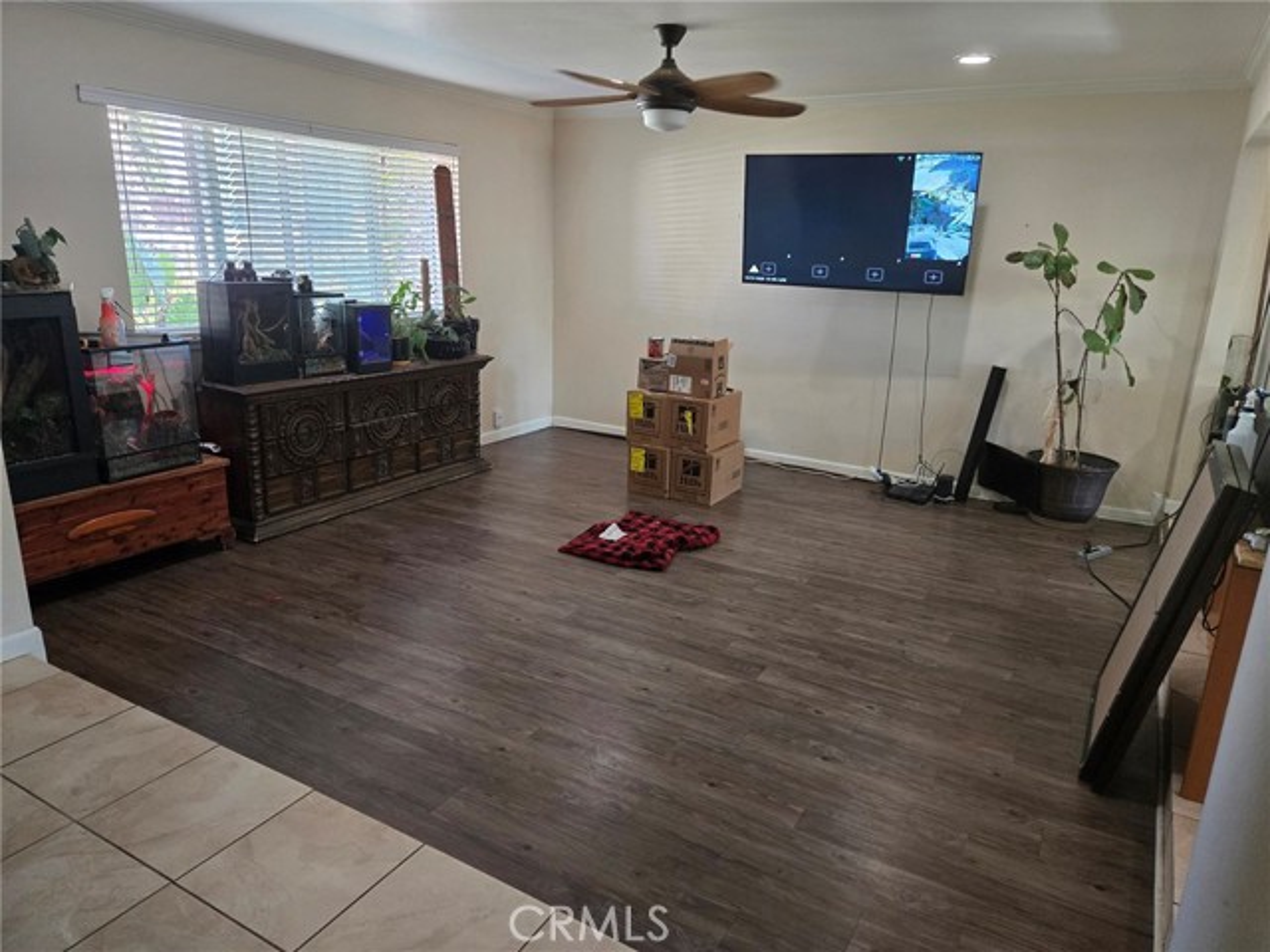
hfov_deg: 73.9
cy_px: 476
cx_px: 635
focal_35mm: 23
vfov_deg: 58.9
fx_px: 844
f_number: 1.8
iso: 400
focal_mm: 5.4
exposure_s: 1/120
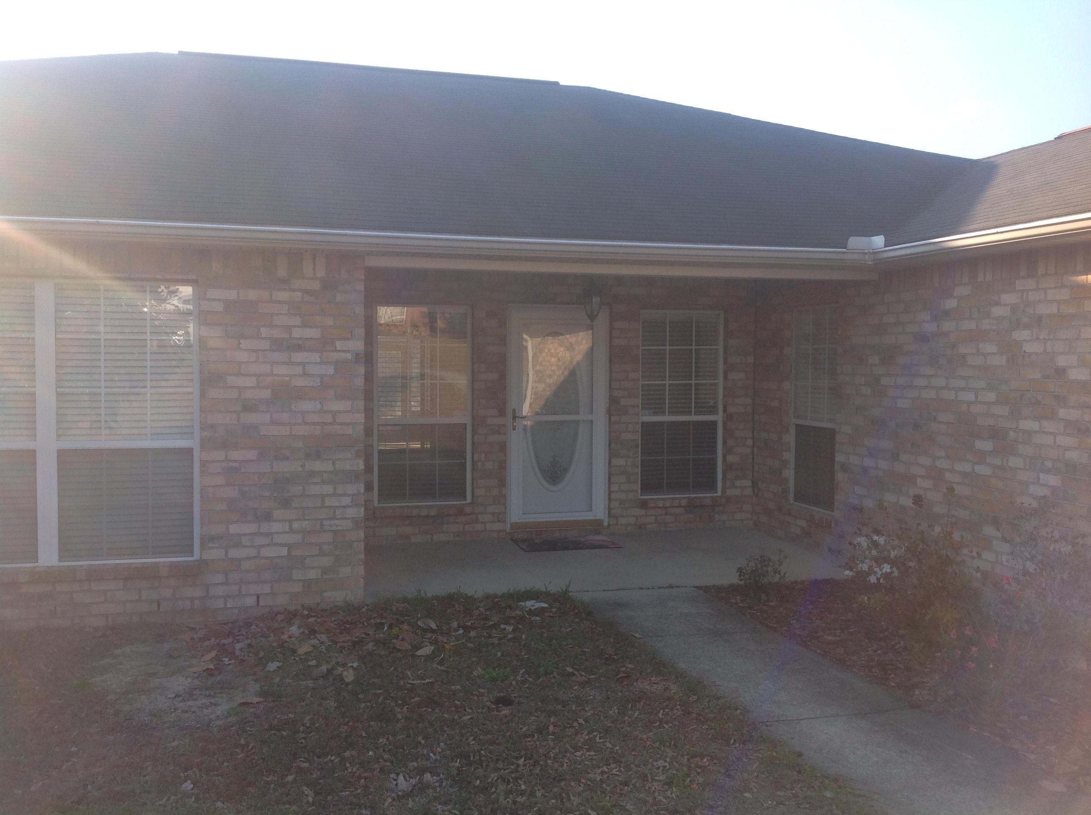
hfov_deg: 52.7
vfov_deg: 40.6
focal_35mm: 35
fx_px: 1101
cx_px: 546
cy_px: 408
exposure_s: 1/458
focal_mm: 4.28
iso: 50
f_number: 2.4
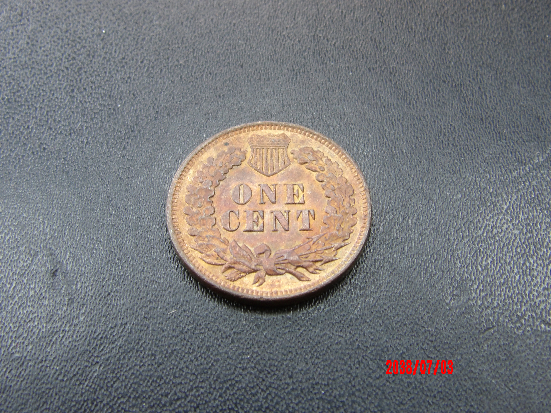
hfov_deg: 37.5
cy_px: 206
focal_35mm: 51
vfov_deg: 28.6
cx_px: 276
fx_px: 812
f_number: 5.3
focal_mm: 9.2
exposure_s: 1/16
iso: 200
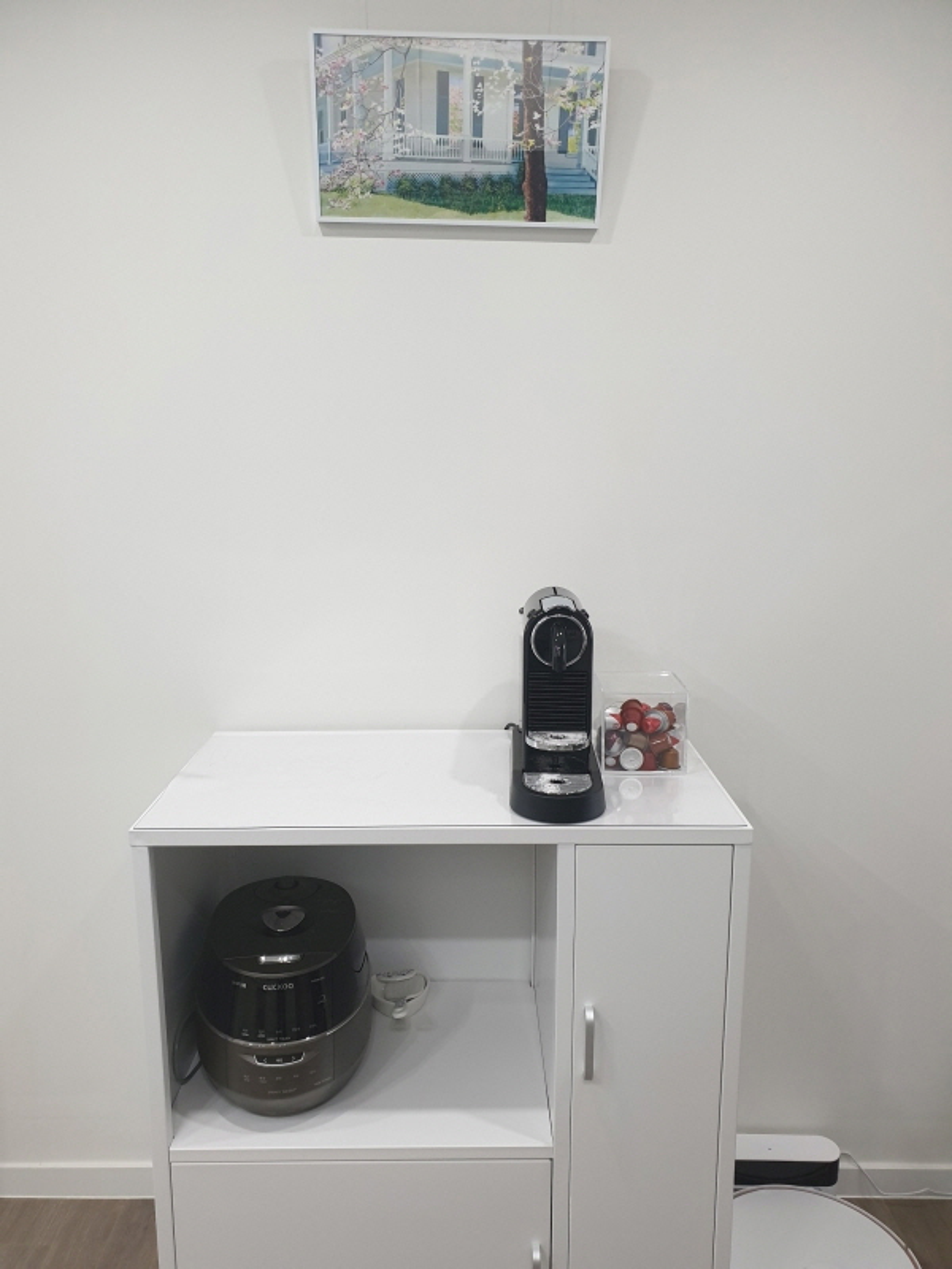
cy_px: 634
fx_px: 953
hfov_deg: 53.1
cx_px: 476
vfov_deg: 67.3
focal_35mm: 26
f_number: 2.4
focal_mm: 4.3
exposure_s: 1/60
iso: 160
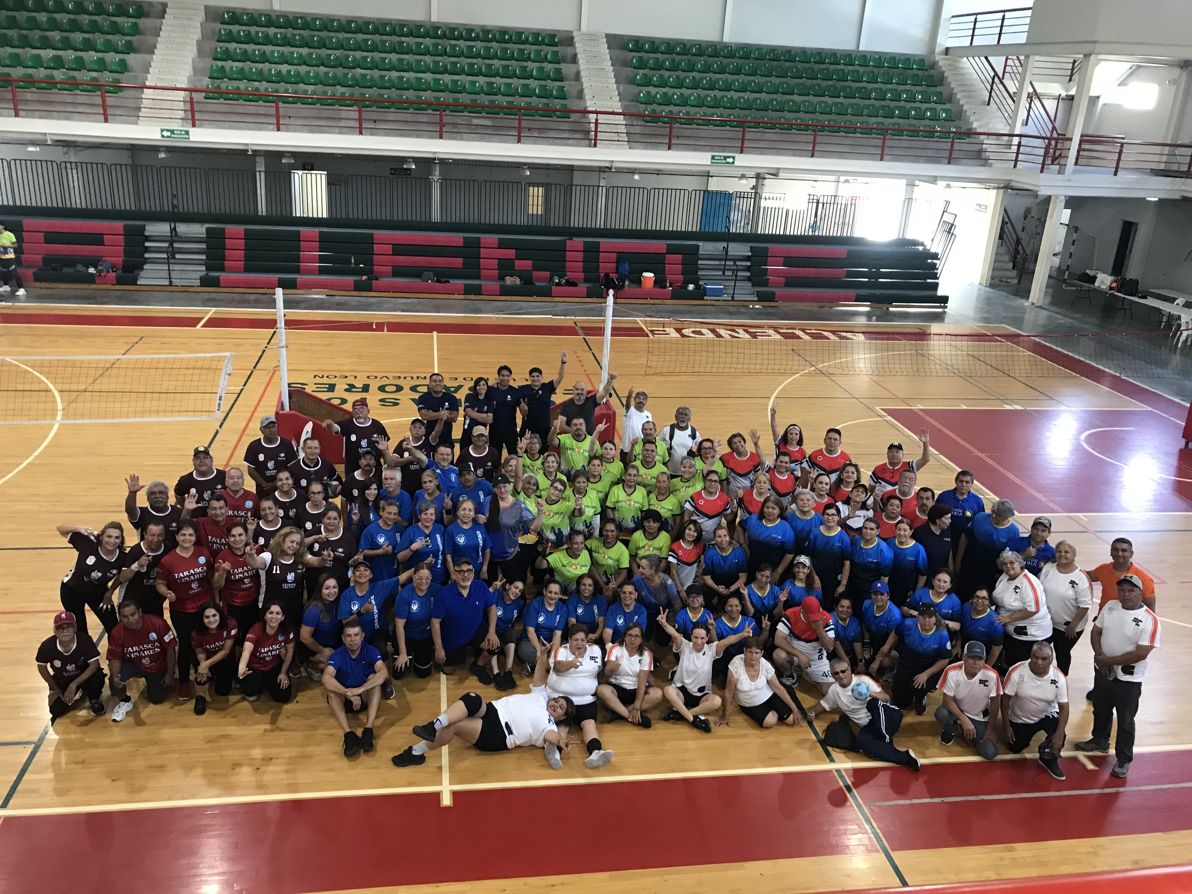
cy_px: 447
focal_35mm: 28
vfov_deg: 49.7
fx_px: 964
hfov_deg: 63.4
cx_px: 596
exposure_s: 1/15
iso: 50
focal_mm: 3.99
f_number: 1.8
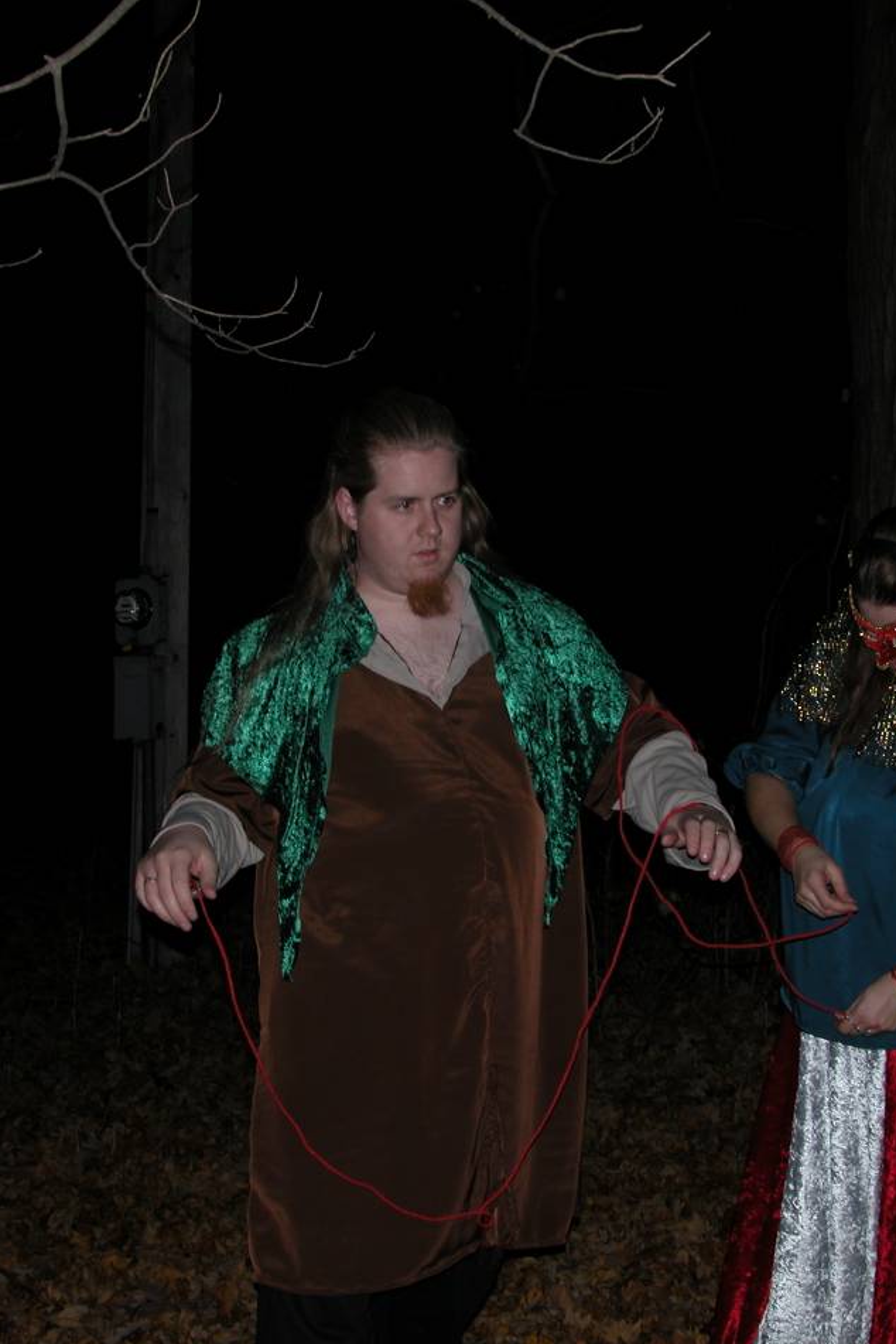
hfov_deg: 27.5
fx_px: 1829
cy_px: 677
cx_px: 464
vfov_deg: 40.3
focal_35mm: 49
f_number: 4.5
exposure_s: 1/60
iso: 100
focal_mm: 8.9
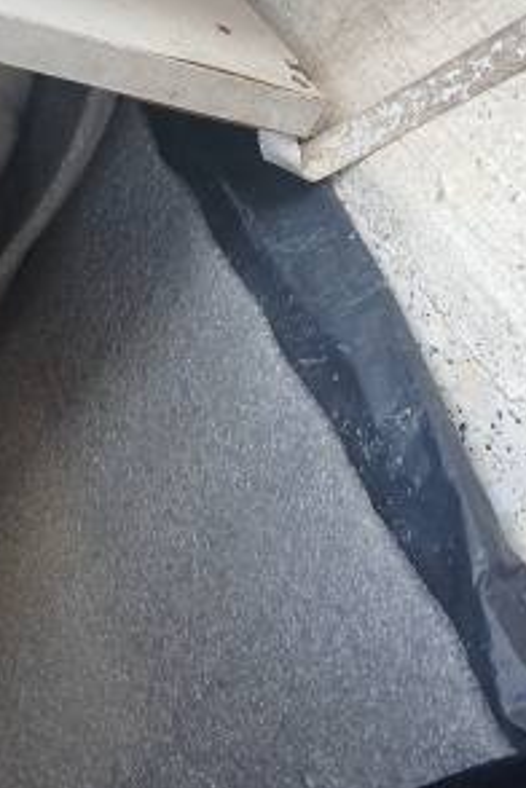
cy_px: 390
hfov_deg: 28.5
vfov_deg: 42.7
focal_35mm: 46
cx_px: 89
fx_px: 1008
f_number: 1.8
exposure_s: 1/50
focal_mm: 3.98
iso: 40
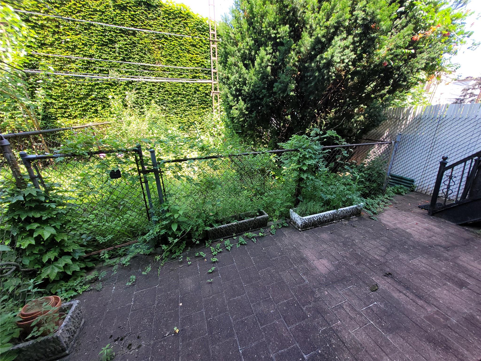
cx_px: 240
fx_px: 181
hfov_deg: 106.2
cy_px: 180
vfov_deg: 89.9
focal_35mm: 13
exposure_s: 1/137
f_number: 2.2
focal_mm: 1.74
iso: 40
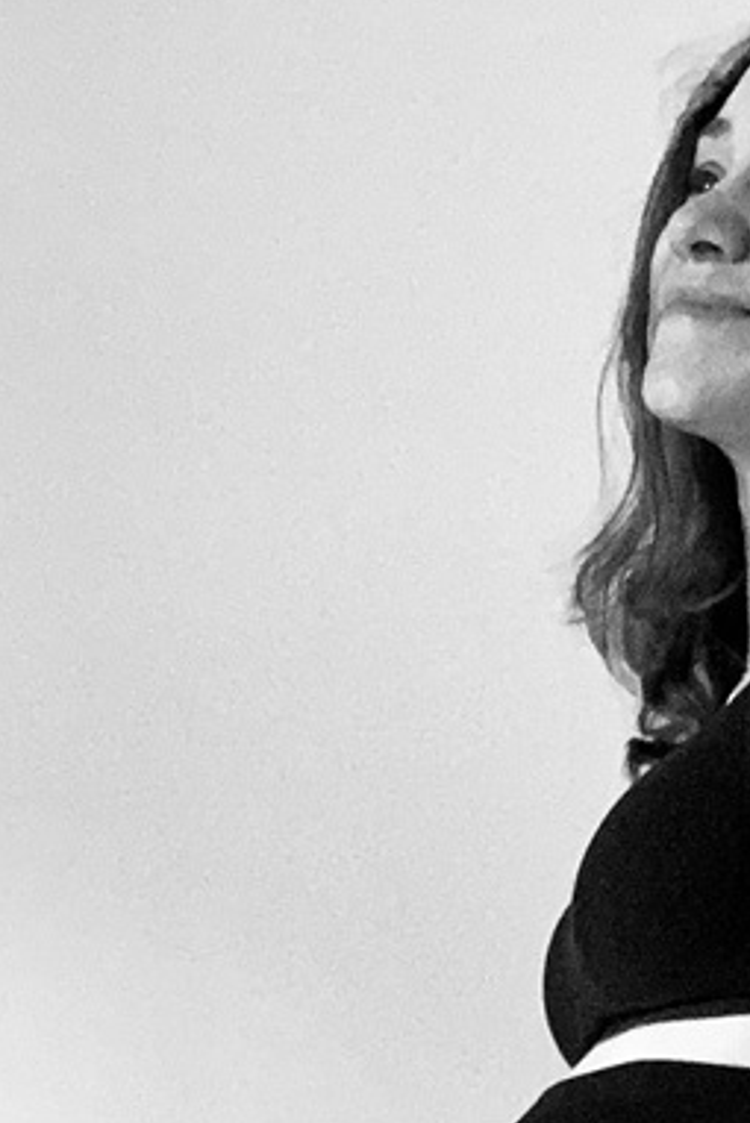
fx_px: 2685
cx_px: 609
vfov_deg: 21.7
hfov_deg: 15.8
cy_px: 1386
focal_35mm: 86
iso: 640
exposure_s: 1/30
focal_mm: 2.71
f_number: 2.2
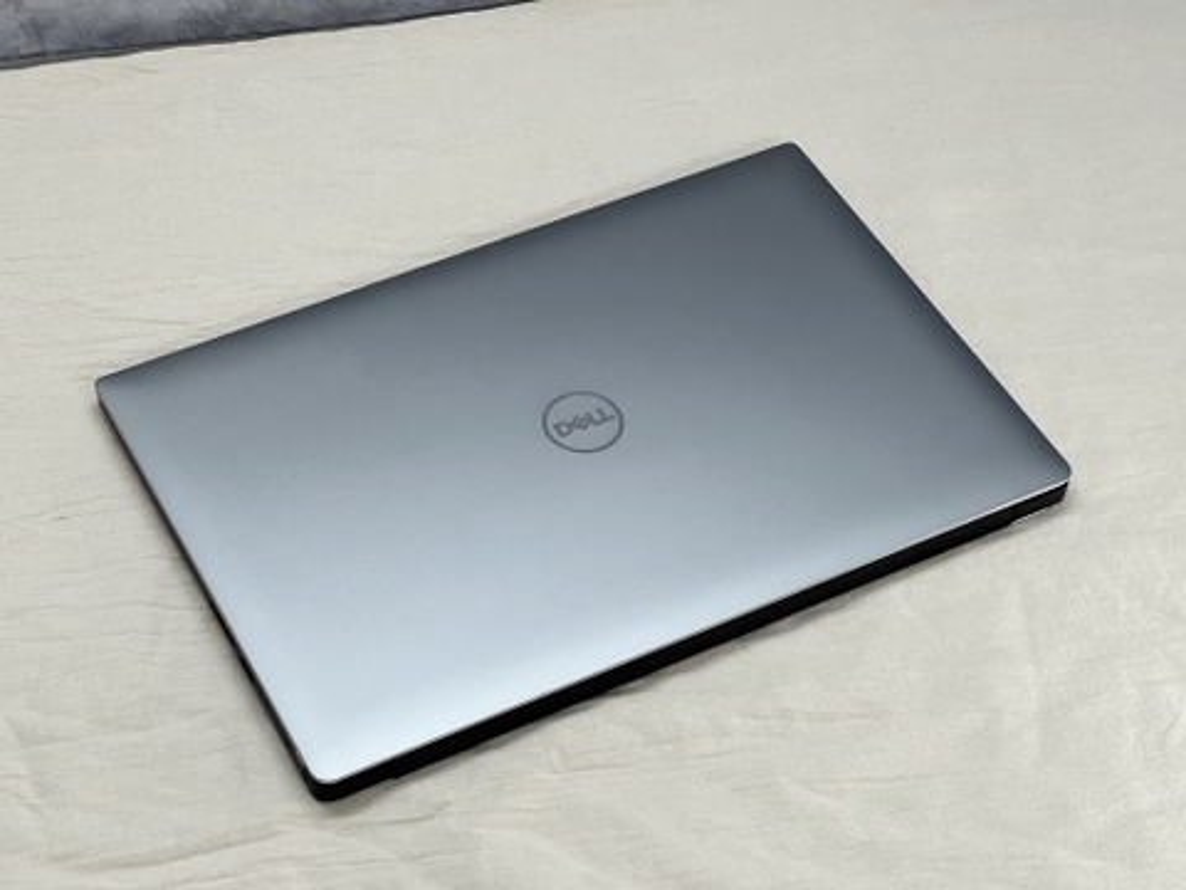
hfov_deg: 25.3
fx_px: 2638
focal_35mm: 77
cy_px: 445
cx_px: 593
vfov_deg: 19.1
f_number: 2.8
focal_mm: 9
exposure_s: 1/99
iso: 160
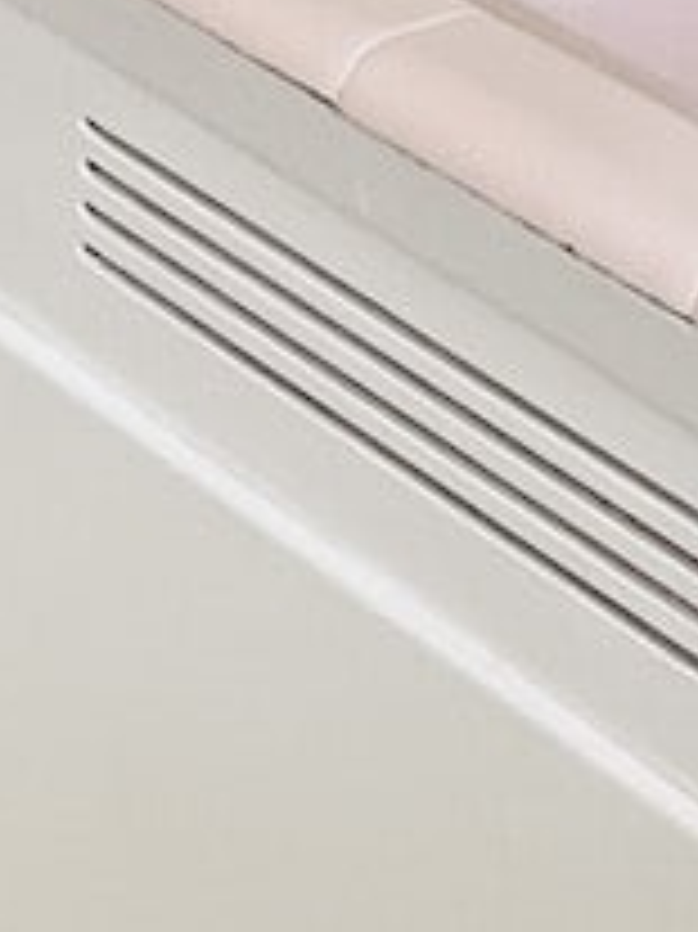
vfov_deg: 11.9
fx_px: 4414
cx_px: 243
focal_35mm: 164
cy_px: 889
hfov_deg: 9.0
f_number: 1.6
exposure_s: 1/40
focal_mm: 4.2
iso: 500
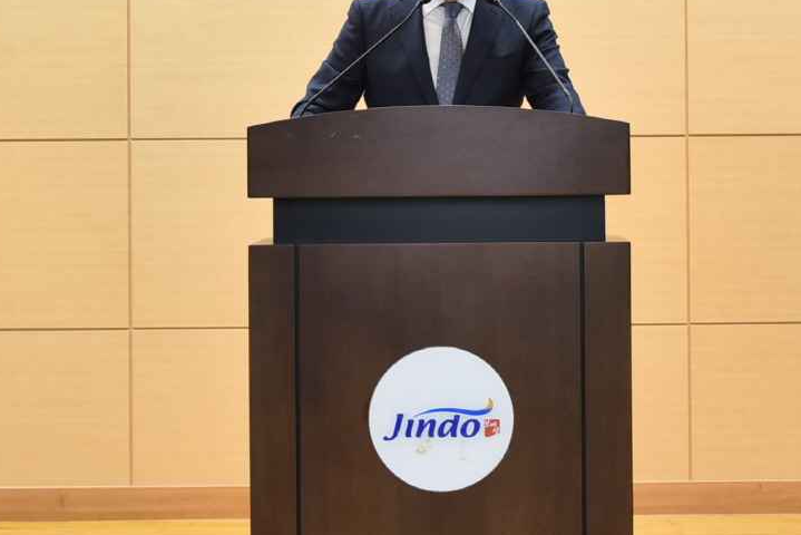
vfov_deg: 12.3
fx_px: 2471
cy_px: 91
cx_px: 459
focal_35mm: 111
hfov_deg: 18.4
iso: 800
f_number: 4.5
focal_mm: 38
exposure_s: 1/125
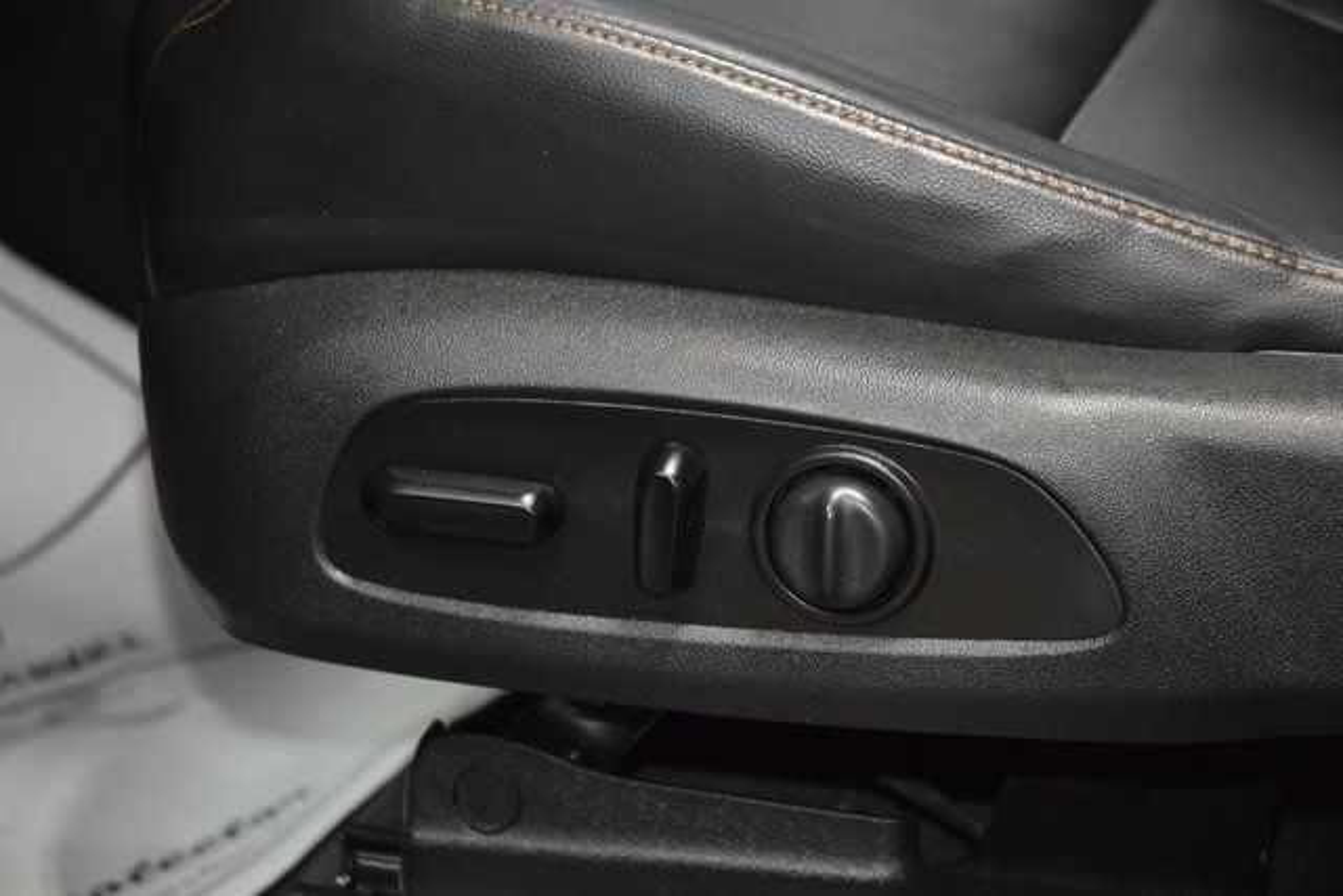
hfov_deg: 19.5
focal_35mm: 105
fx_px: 3918
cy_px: 448
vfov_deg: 13.0
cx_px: 672
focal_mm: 70
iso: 3200
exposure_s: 1/60
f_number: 4.5
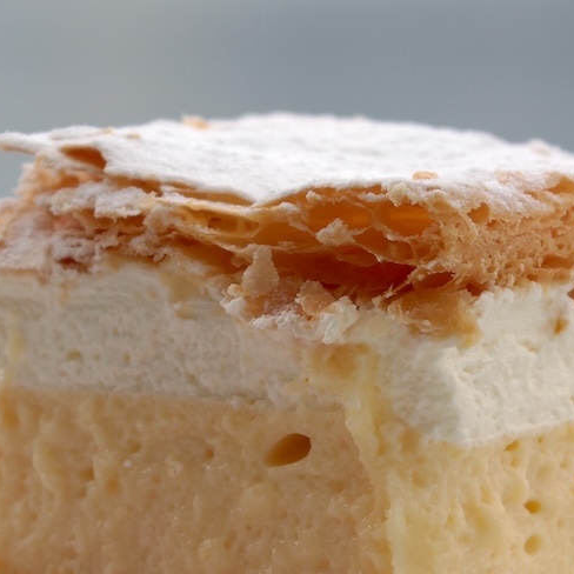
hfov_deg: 10.9
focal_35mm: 161
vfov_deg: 10.8
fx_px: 3020
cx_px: 287
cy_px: 452
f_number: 6.3
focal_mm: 50
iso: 100
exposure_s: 1/200
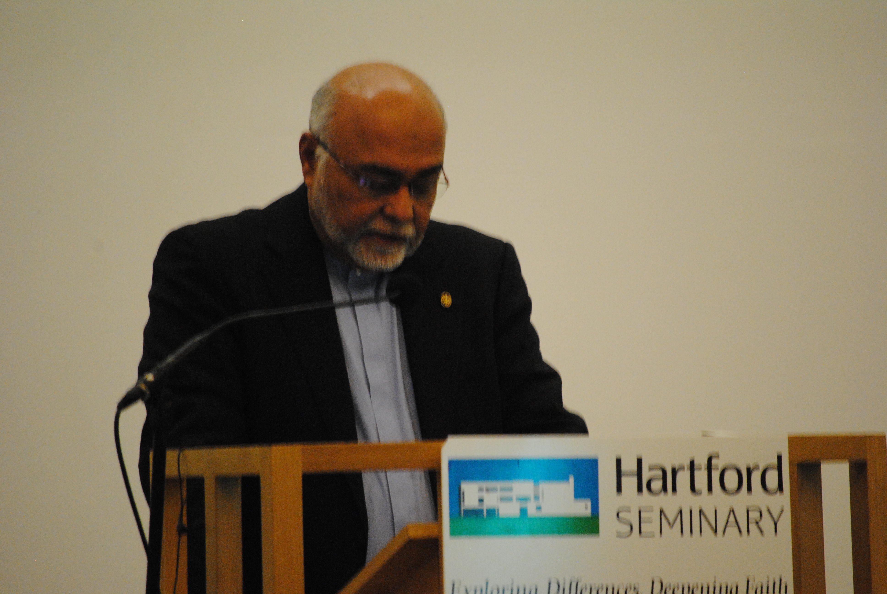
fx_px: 7400
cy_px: 297
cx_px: 444
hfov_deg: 6.9
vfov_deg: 4.6
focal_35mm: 300
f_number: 5.6
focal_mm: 200
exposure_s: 1/40
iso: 1600
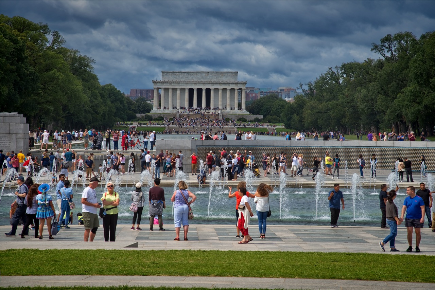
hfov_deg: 17.1
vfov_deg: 11.4
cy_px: 145
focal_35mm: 120
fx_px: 1450
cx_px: 218
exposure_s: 1/320
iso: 100
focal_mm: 120
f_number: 9
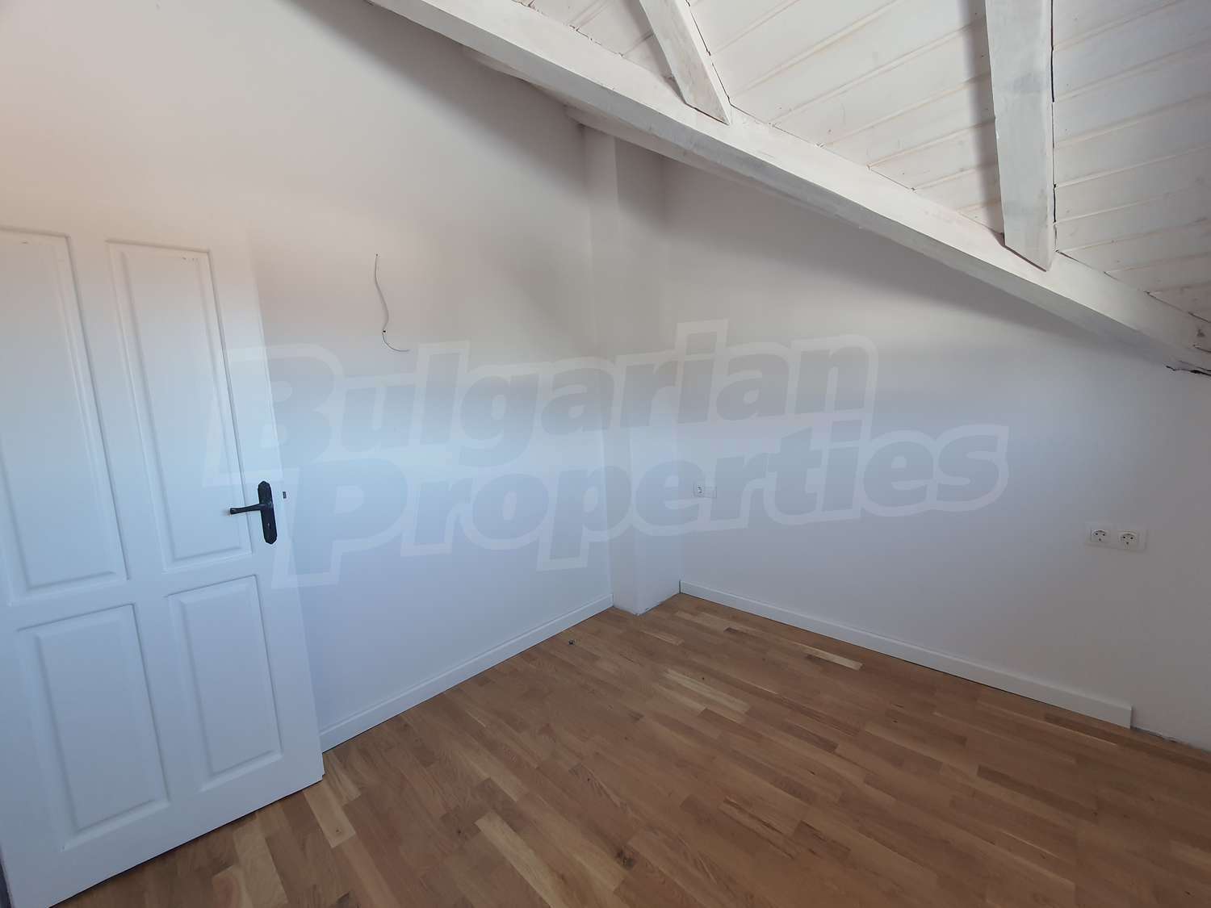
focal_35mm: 13
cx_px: 606
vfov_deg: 89.9
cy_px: 454
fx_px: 455
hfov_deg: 106.2
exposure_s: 1/50
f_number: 2.2
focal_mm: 1.8
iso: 100
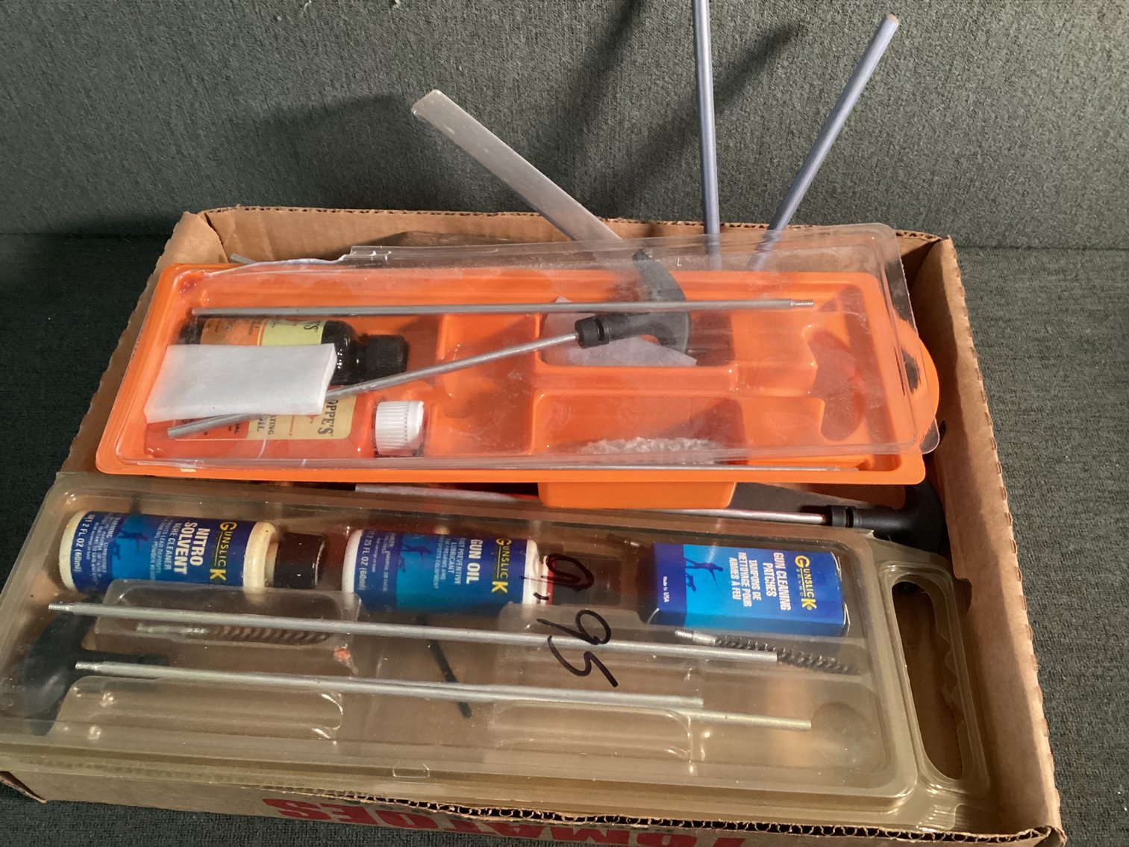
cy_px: 424
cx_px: 564
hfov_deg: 58.3
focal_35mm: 31
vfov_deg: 45.4
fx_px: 1011
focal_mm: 3.3
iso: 400
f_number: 2.4
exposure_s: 1/40
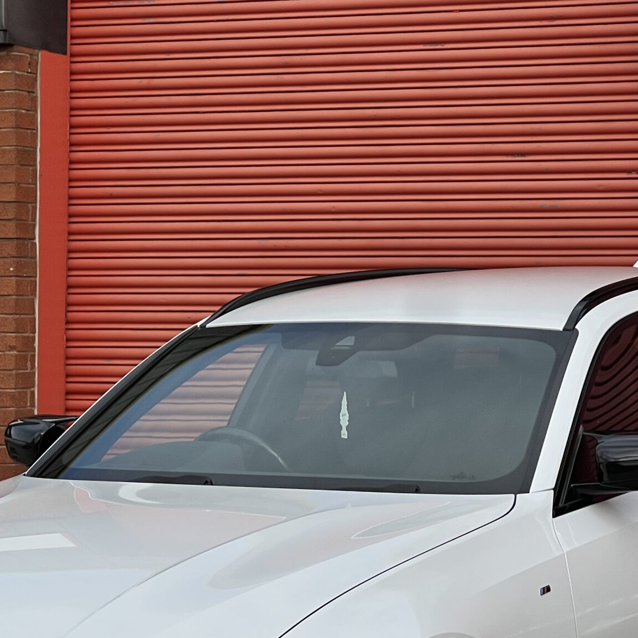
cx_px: 315
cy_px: 466
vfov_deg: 11.5
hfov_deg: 11.6
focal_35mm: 151
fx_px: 3149
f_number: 2.8
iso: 32
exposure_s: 1/622
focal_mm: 9
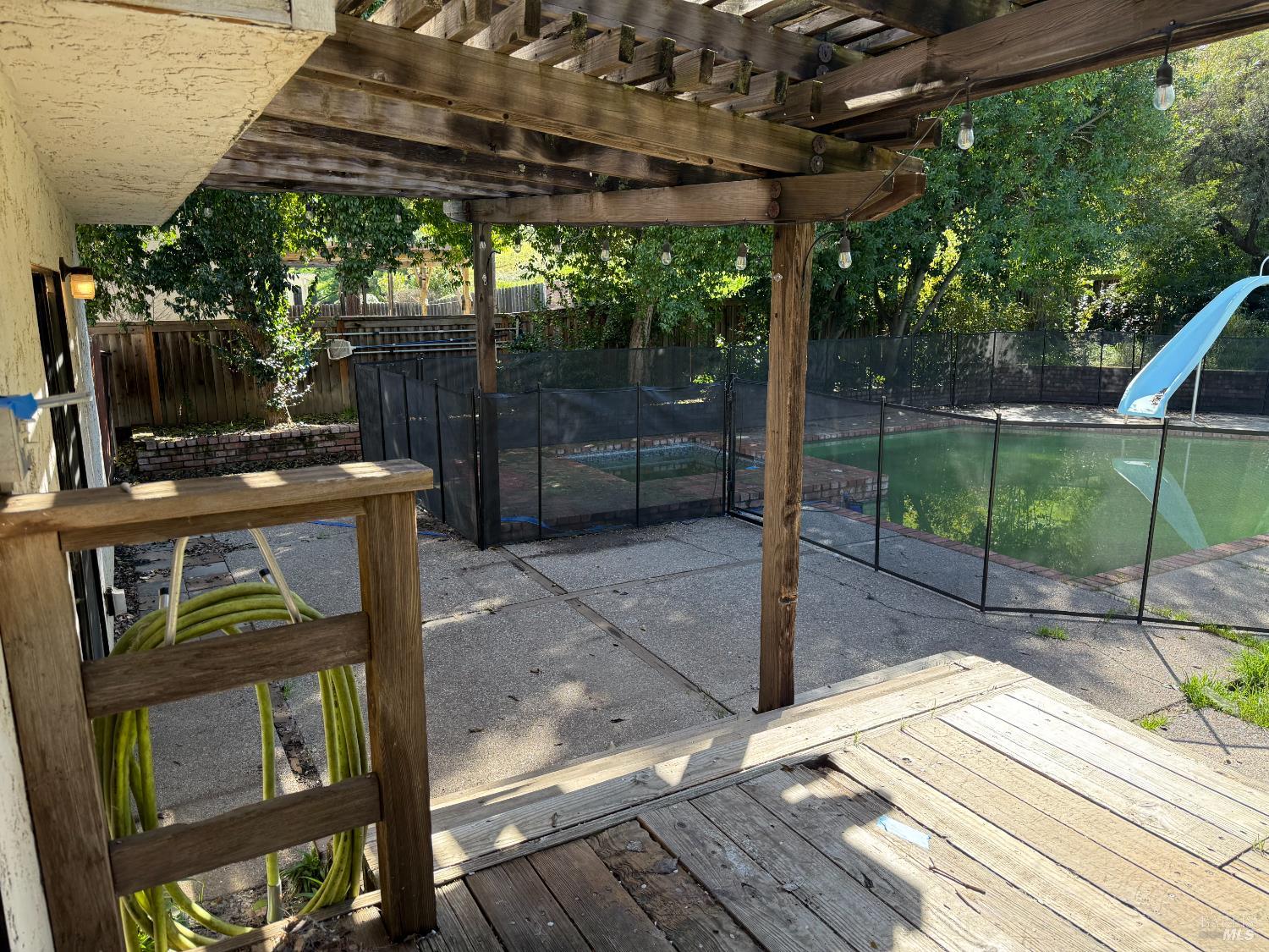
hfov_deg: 71.6
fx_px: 880
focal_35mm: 24
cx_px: 634
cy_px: 476
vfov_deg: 56.8
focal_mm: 6.76
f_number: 1.78
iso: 100
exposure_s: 1/470
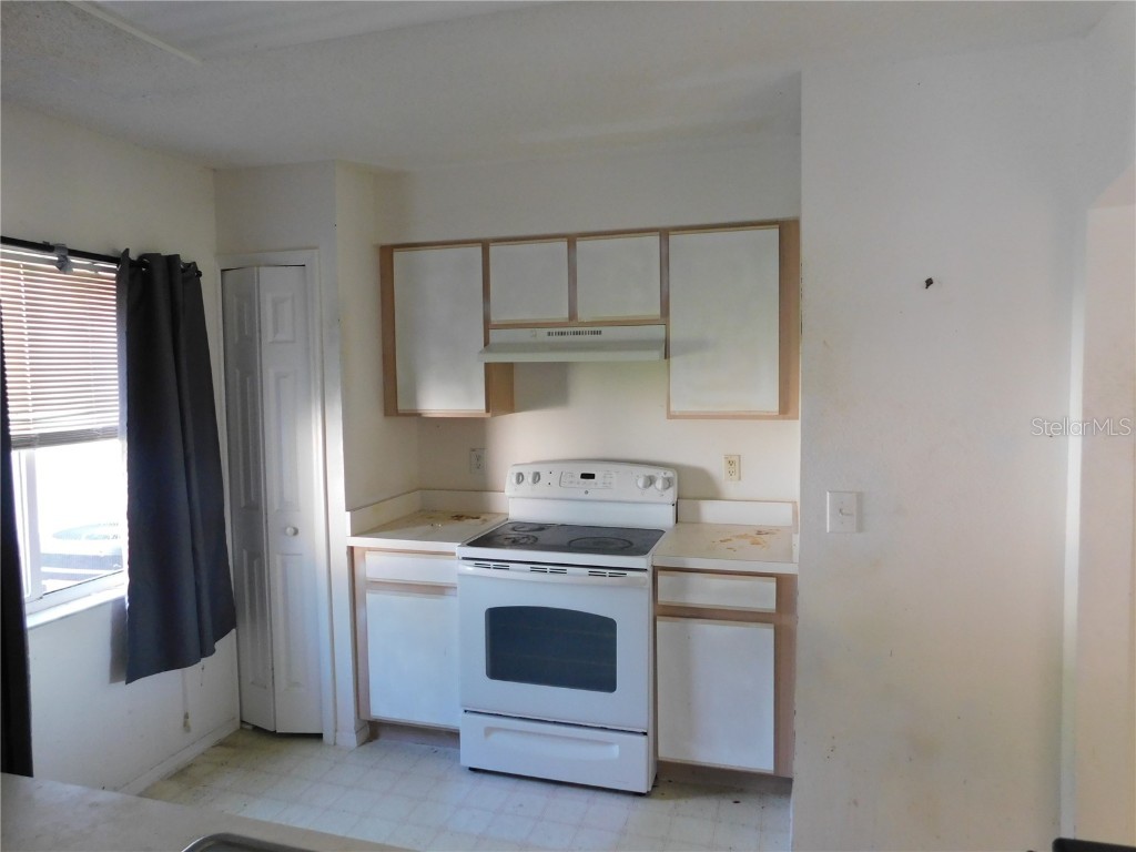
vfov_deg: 58.9
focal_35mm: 23
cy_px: 426
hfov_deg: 73.9
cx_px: 568
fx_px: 755
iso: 280
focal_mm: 4
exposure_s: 1/30
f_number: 3
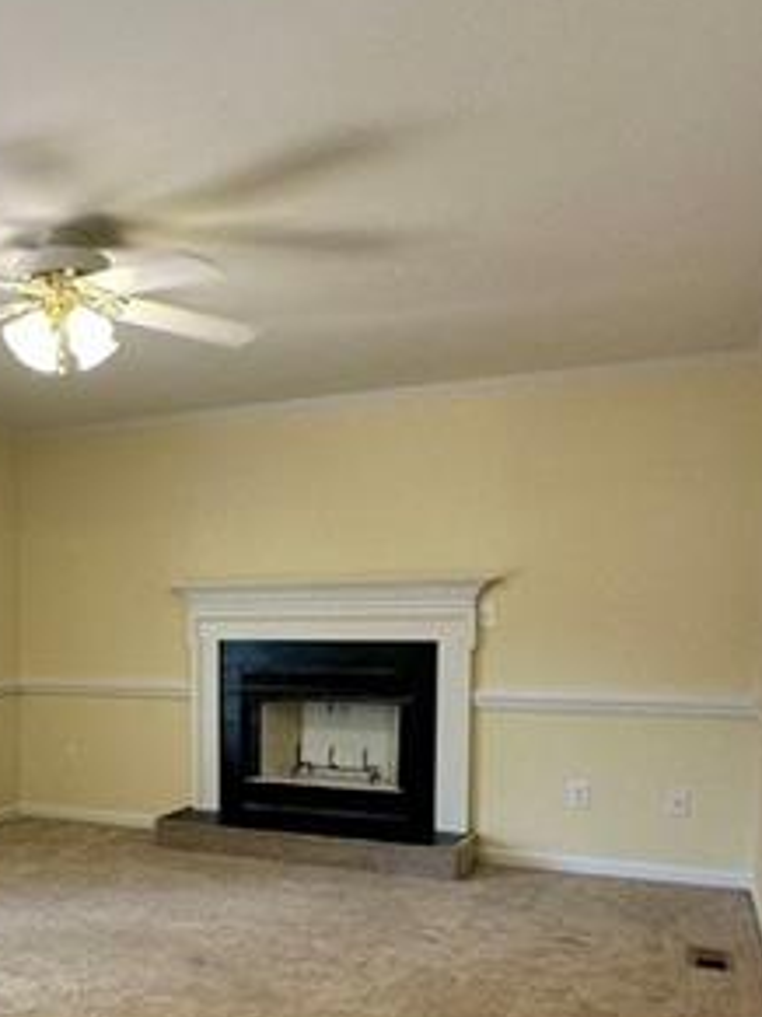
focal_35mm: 37
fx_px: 1087
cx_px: 3
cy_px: 678
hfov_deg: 35.1
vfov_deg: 49.3
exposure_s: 1/120
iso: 100
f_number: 2.2
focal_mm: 2.22
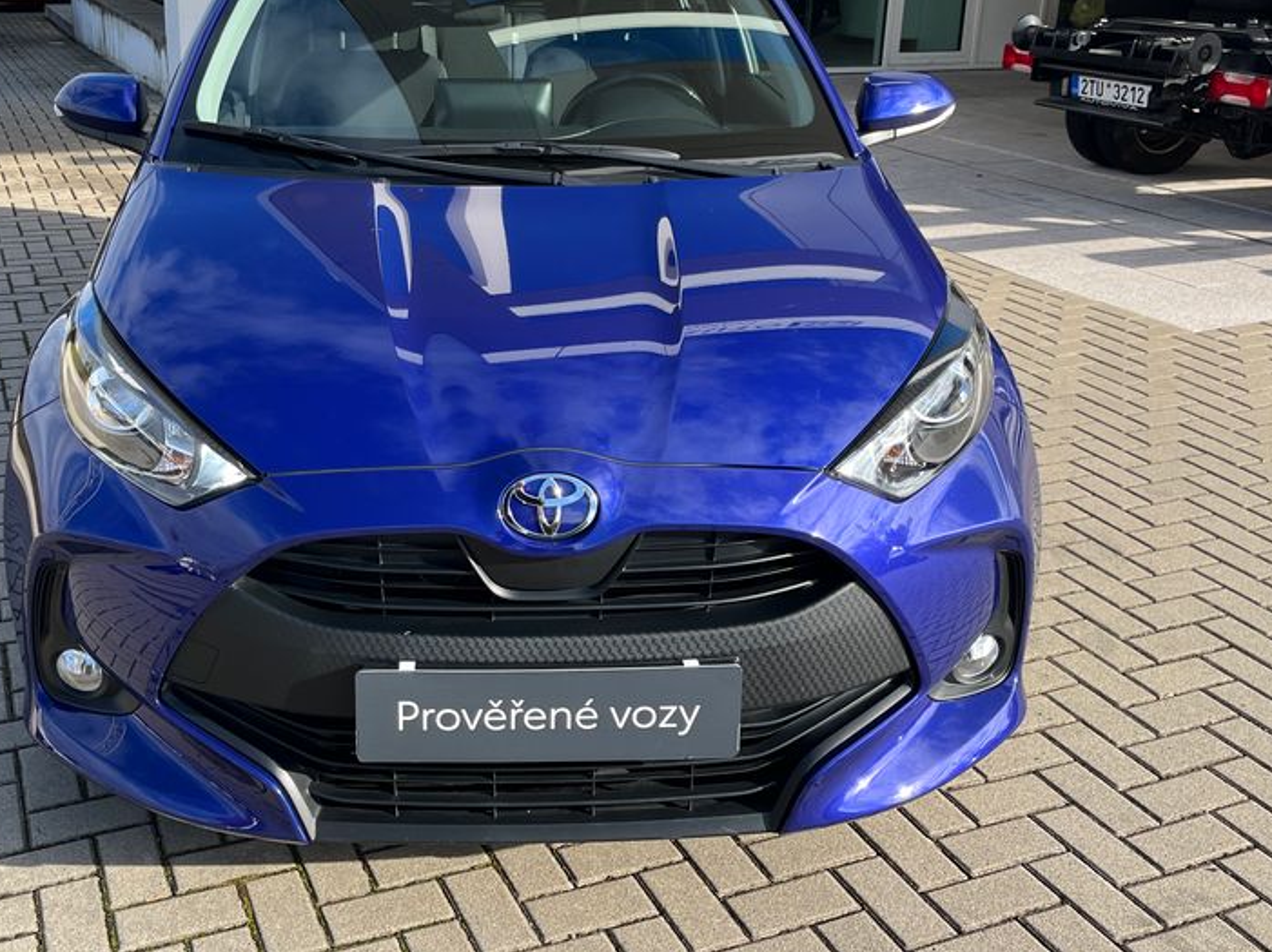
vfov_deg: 37.4
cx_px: 466
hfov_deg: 48.5
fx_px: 1396
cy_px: 346
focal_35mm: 38
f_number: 1.6
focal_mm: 5.1
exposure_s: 1/1140
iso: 50
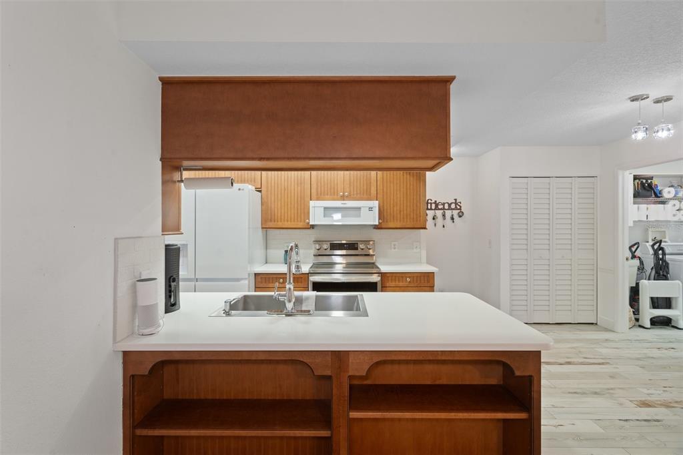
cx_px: 342
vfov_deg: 70.4
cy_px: 228
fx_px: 322
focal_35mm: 17
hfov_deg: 93.3
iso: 320
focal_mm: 17
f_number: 8
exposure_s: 1.3
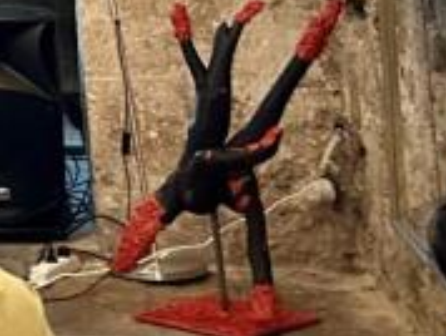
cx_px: -787
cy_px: -366
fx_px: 2258
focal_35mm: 175
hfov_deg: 9.4
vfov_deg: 8.1
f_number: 1.5
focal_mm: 5.7
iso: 320
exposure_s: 1/60
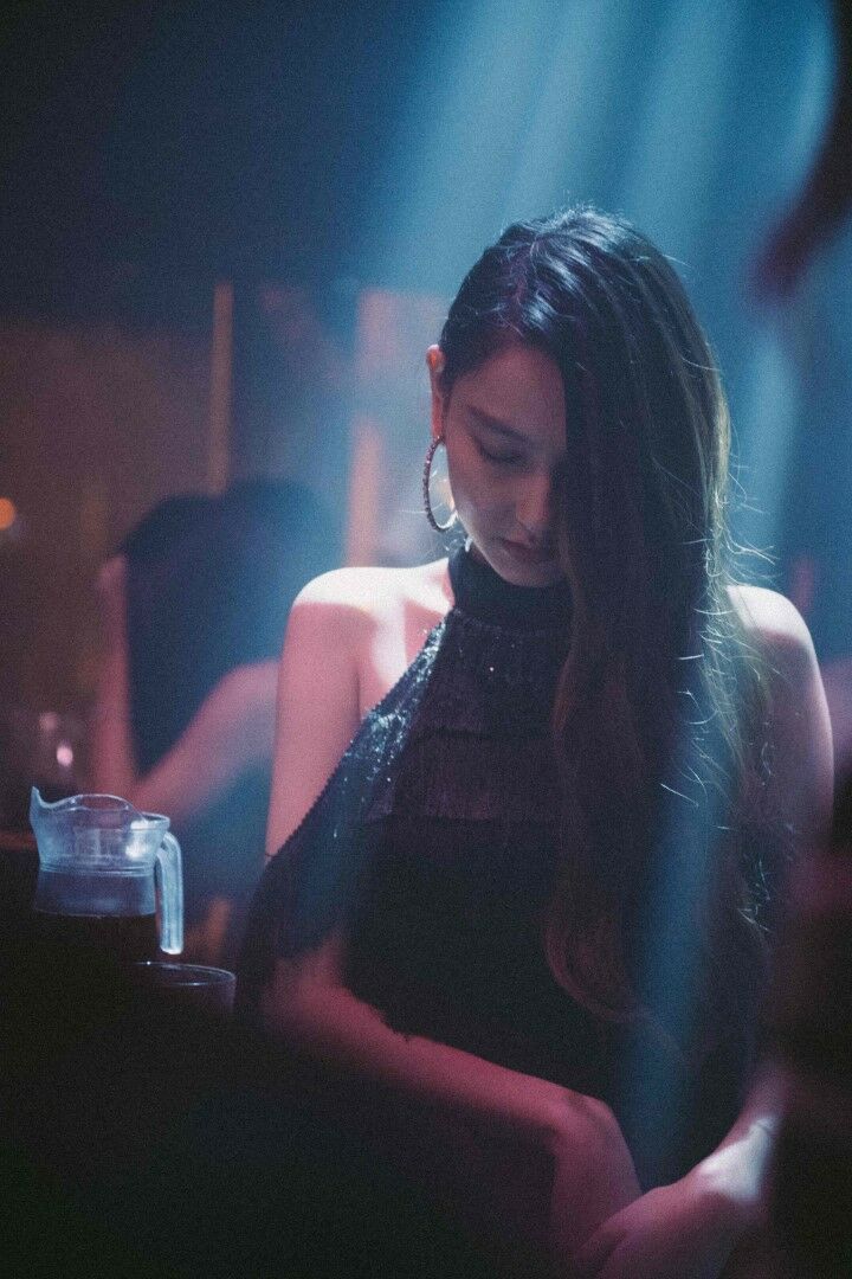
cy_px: 640
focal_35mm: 70
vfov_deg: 28.8
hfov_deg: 19.5
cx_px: 426
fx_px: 2485
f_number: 2.8
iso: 6400
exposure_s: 1/160
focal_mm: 70
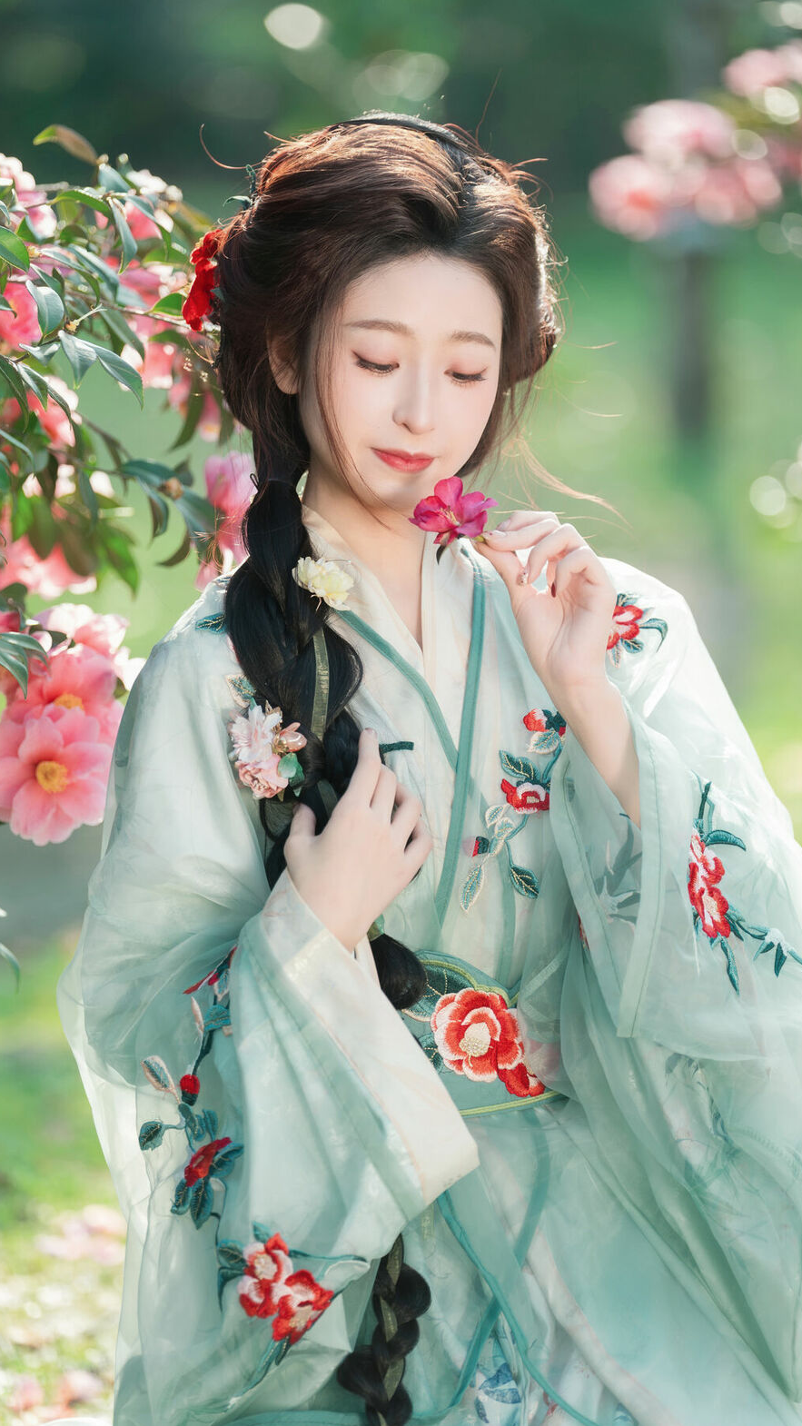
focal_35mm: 166
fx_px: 6276
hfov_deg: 7.3
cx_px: 399
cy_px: 714
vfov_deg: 13.0
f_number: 2.8
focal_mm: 158
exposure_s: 1/320
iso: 125
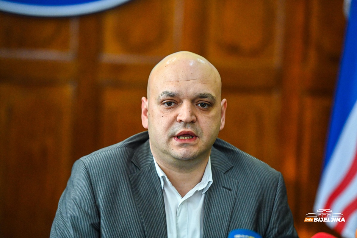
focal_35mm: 160
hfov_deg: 12.8
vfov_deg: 8.6
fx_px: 1587
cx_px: 178
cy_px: 119
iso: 5000
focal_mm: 160
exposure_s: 1/800
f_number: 2.8
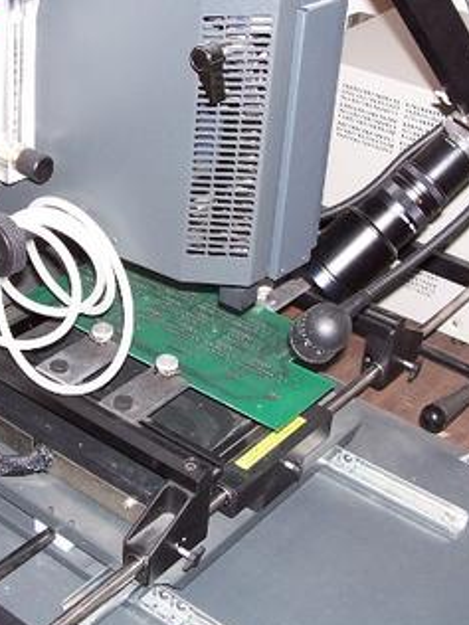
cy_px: 285
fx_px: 1066
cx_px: 183
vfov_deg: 32.7
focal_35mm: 59
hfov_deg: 24.8
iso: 80
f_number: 2.8
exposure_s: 1/60
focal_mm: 6
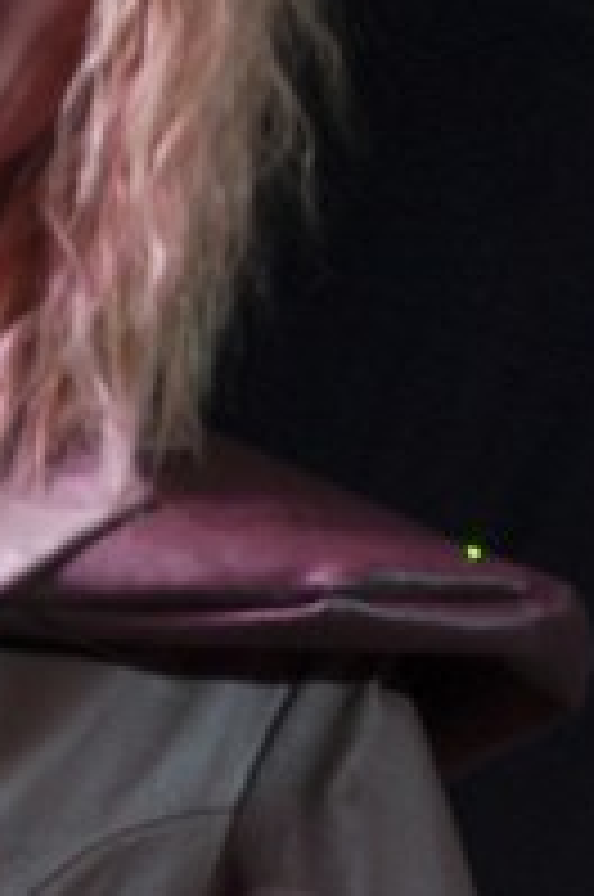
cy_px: 1139
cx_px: -450
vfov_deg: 11.9
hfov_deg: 7.8
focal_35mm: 169
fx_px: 4197
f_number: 3.5
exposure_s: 1/50
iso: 800
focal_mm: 42
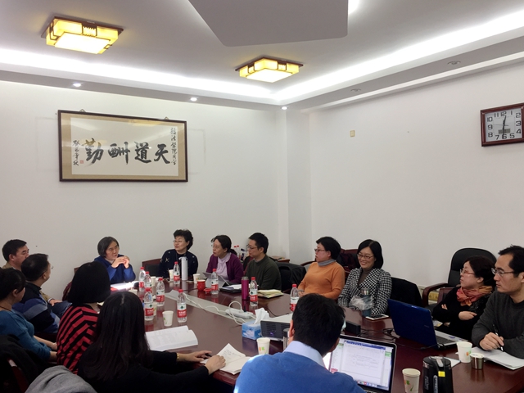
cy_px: 196
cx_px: 262
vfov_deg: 48.2
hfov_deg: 61.7
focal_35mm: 29
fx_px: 439
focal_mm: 4.15
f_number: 2.2
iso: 32
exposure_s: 1/50
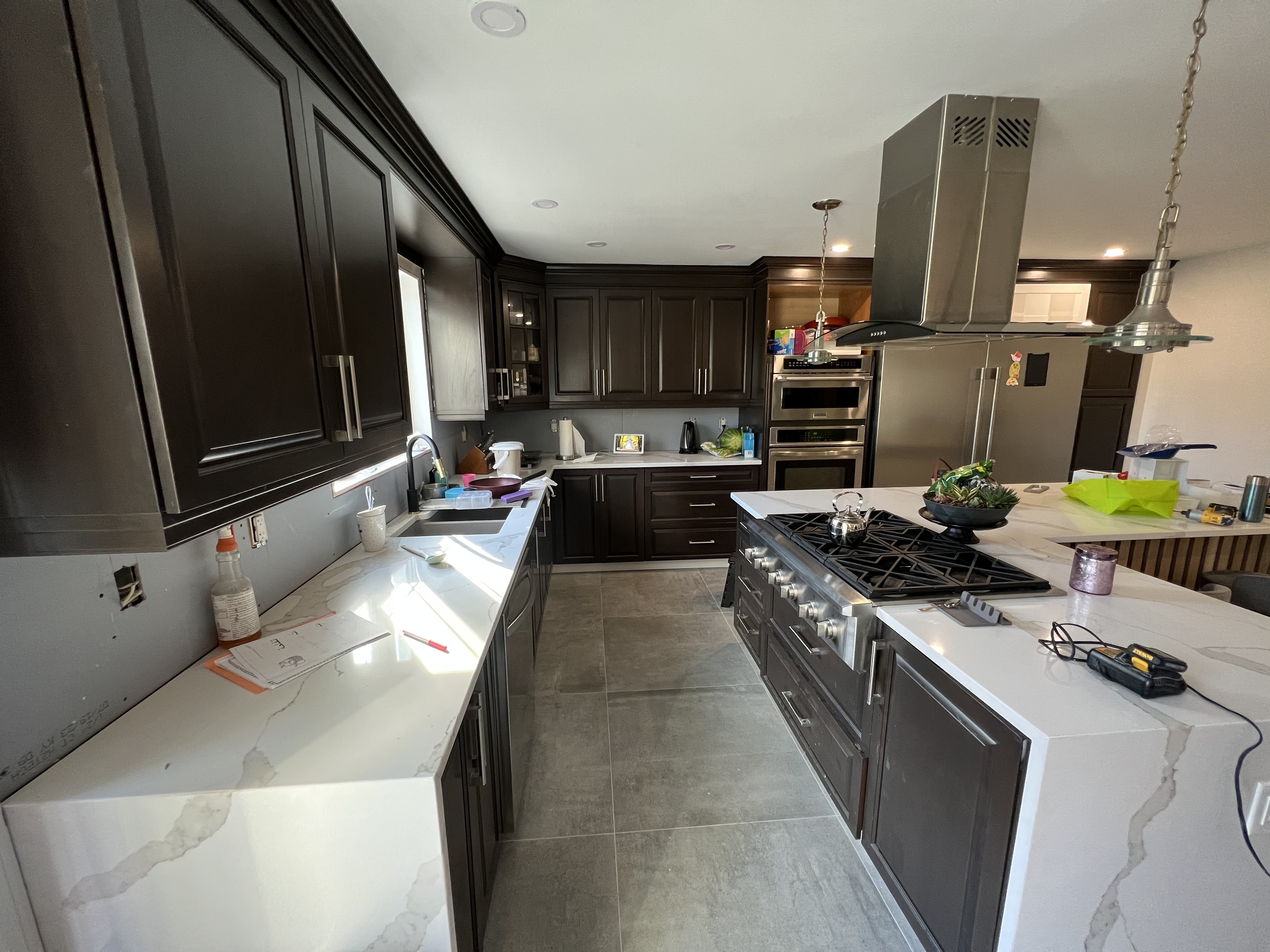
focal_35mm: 13
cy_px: 476
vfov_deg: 89.9
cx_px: 635
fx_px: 477
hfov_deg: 106.2
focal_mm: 1.57
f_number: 1.8
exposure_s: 1/72
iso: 250
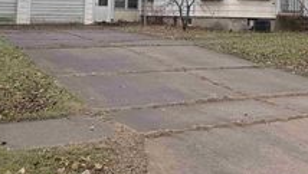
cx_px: 199
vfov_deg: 18.6
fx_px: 499
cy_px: -45
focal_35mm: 61
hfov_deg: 34.1
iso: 80
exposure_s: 1/580
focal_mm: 6.76
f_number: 1.78
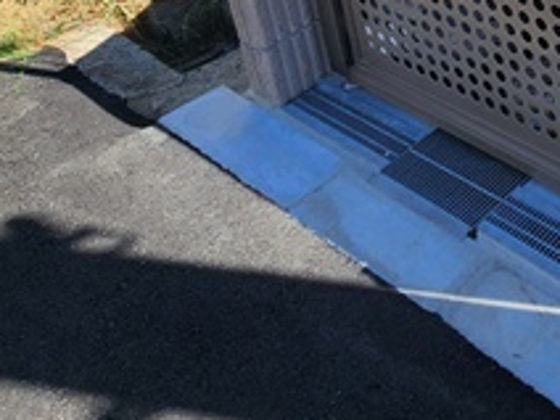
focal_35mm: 43
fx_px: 696
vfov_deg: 27.5
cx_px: 695
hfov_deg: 34.0
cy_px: -139
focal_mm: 2.2
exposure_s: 1/1445
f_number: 2.2
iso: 50
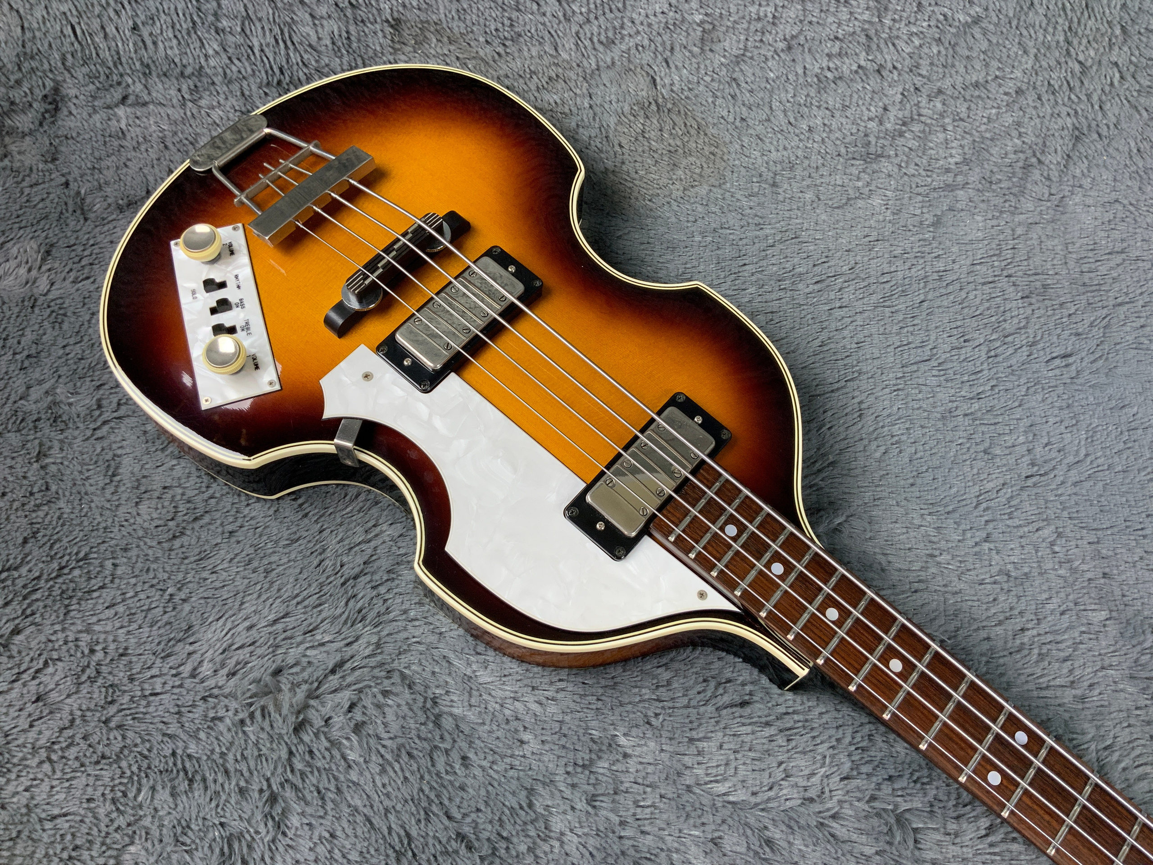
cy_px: 432
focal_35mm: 29
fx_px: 966
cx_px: 576
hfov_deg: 61.7
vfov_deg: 48.2
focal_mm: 3
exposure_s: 1/60
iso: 50
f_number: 1.8
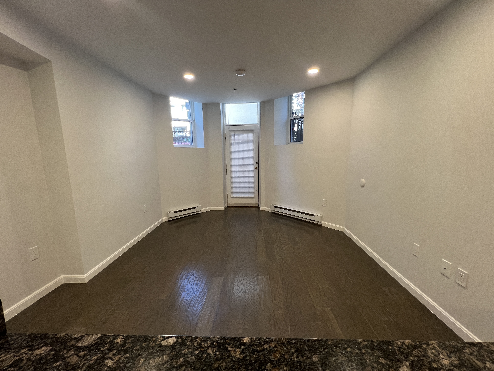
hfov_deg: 106.2
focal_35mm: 13
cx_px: 247
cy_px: 186
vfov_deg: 89.9
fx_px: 186
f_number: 1.8
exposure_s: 1/60
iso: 125
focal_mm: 1.57
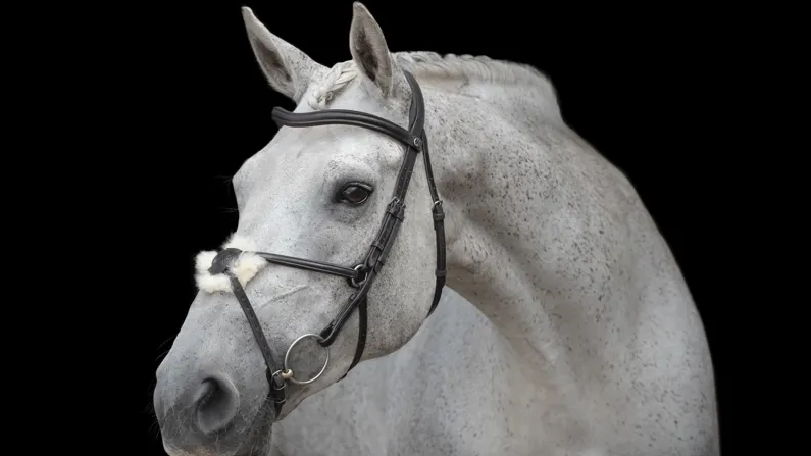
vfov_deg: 7.0
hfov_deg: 12.4
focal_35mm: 174
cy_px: 221
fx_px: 3741
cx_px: 405
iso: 640
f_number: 5.6
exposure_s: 1/640
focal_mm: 165
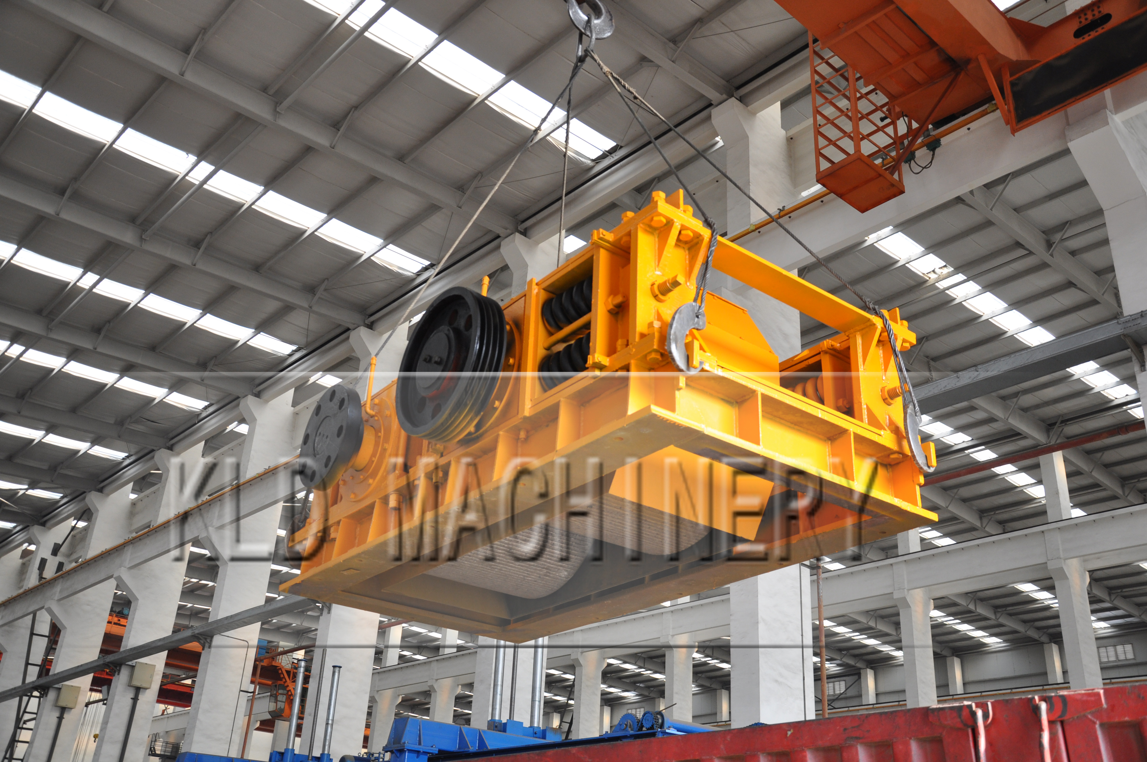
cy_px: 381
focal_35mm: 33
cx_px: 574
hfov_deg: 57.3
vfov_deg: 39.9
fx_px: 1050
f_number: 5.6
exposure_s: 1/125
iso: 400
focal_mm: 22
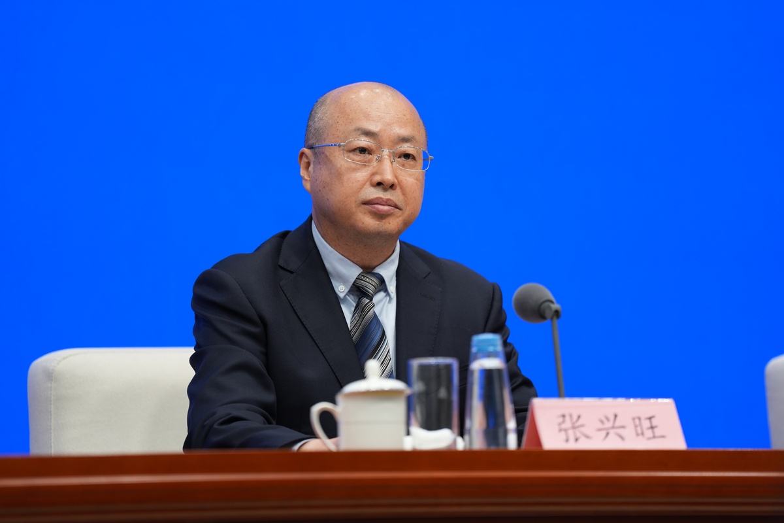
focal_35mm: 185
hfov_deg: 11.1
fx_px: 4029
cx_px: 392
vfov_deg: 7.4
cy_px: 262
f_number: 2.8
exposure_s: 1/125
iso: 400
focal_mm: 185
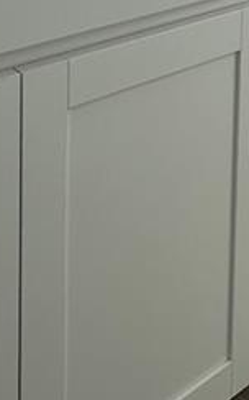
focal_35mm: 73
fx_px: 794
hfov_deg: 17.5
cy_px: -172
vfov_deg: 23.5
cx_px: 241
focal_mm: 2.22
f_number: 2.2
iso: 40
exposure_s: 1/153
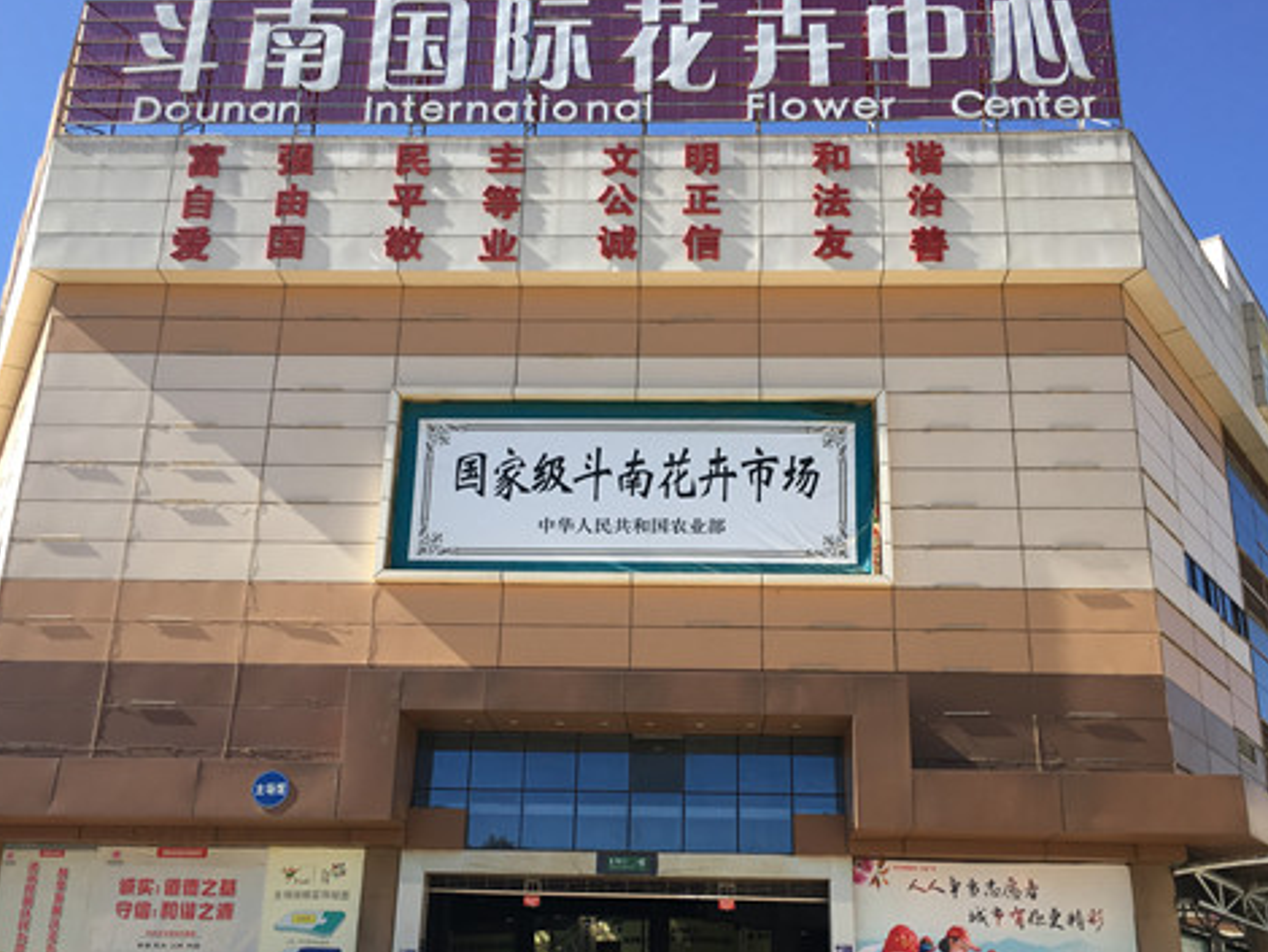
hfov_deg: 50.1
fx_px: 1356
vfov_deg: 38.6
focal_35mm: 37
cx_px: 639
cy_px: 566
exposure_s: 1/754
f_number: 2.2
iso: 25
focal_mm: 4.15
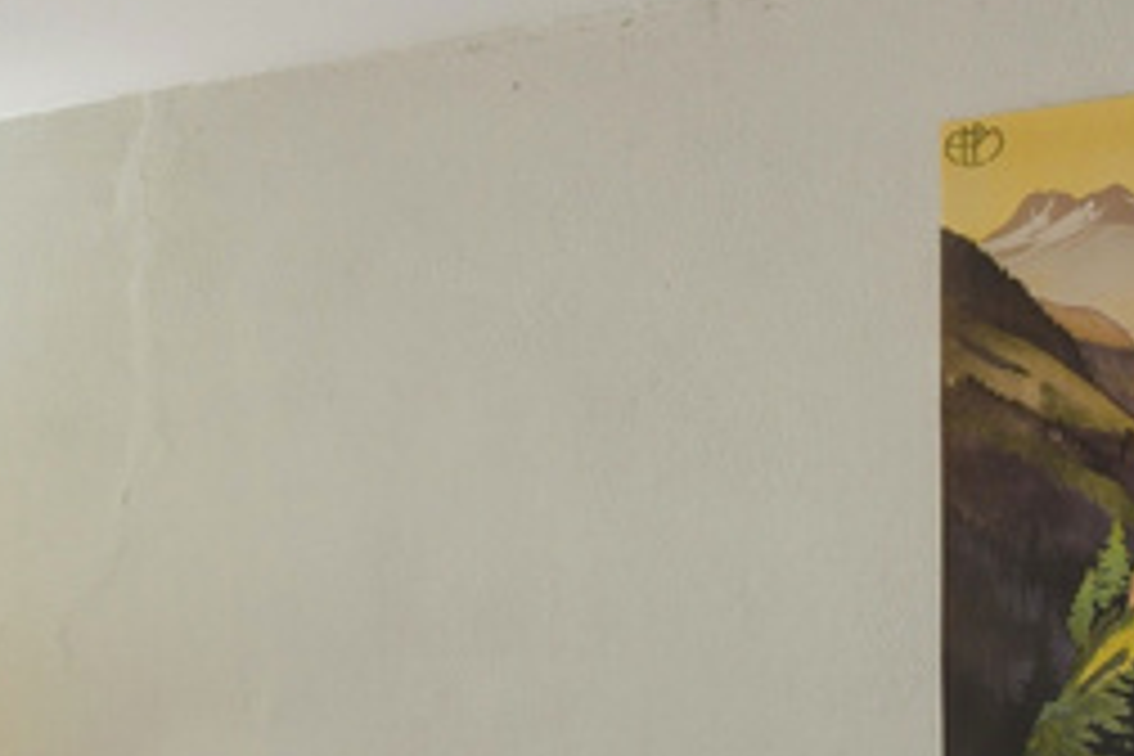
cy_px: 601
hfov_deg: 22.9
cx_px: -711
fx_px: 2047
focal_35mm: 65
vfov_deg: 20.7
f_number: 5
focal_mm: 16
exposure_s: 1/25
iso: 100
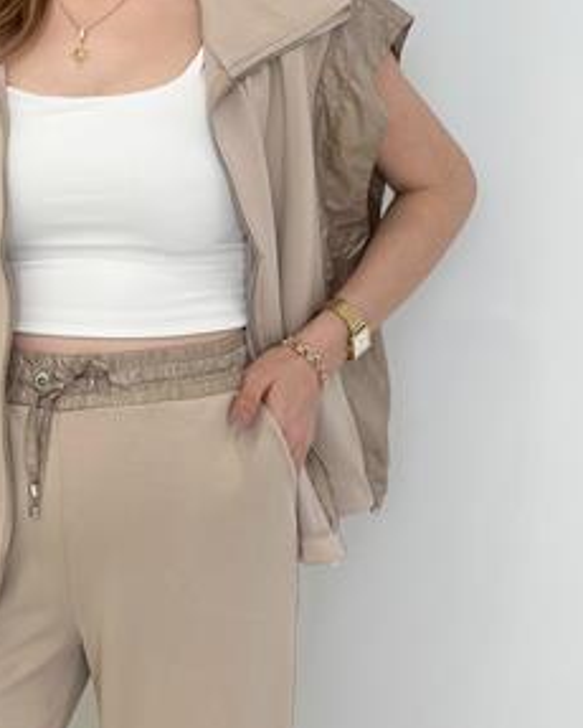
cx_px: 124
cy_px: 184
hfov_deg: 17.5
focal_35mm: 87
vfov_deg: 21.8
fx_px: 1874
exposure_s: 1/344
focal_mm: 6.86
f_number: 1.78
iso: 80
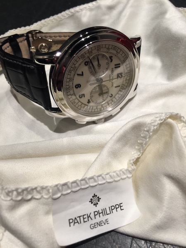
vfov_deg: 61.7
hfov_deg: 48.2
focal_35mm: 29
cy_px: 124
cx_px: 93
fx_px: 208
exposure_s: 1/33
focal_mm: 4.15
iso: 32
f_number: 2.2
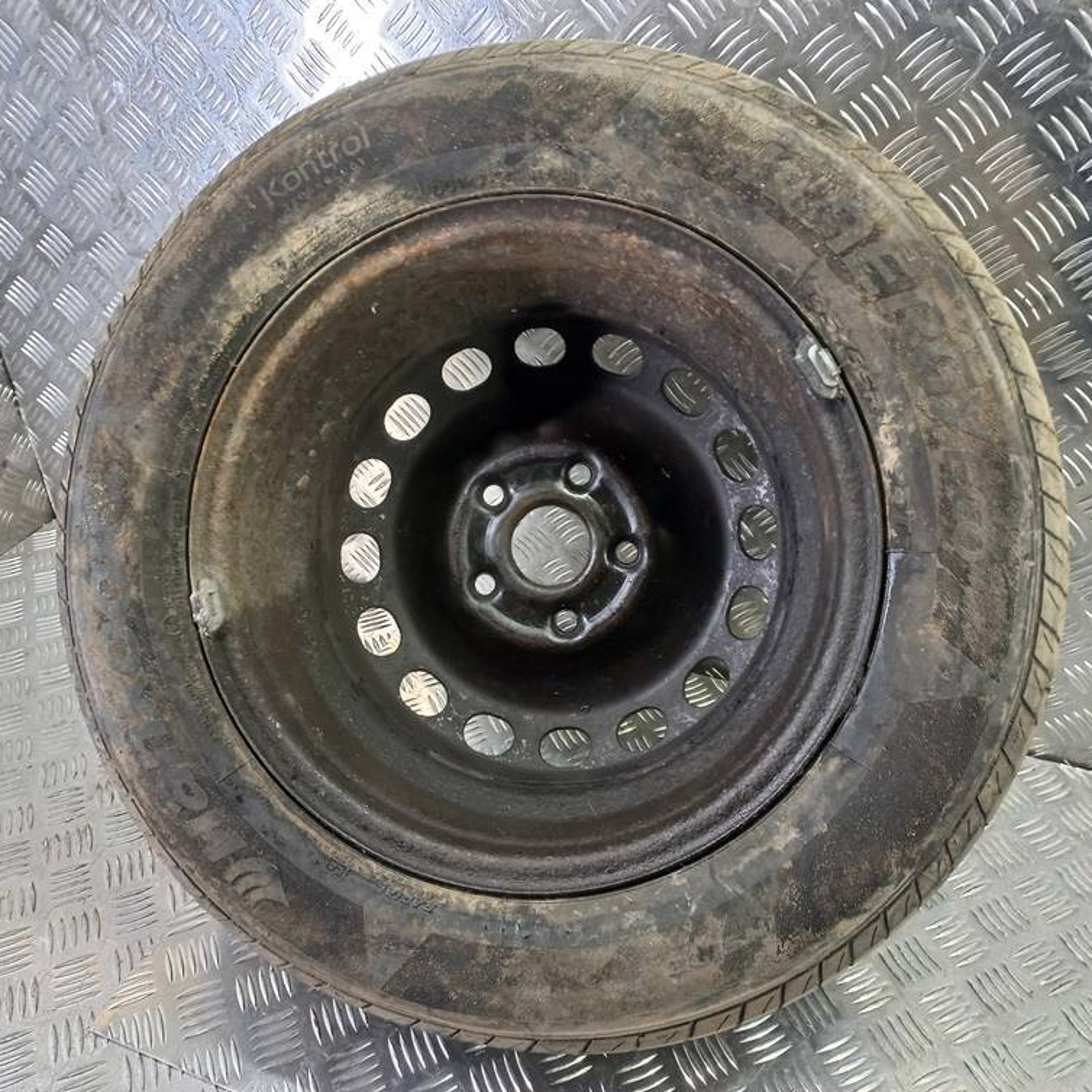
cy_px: 539
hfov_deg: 54.0
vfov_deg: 54.0
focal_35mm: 30
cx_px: 511
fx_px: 1071
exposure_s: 1/50
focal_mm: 4.6
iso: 160
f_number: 1.8
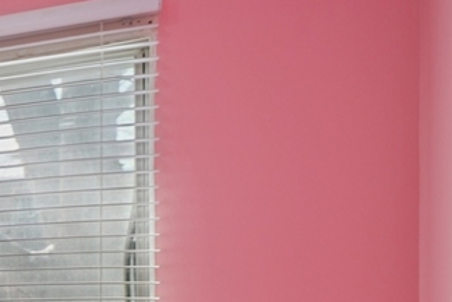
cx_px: -620
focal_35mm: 75
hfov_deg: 15.3
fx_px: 942
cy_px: 369
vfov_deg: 17.3
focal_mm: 15
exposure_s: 1/400
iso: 800
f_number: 4
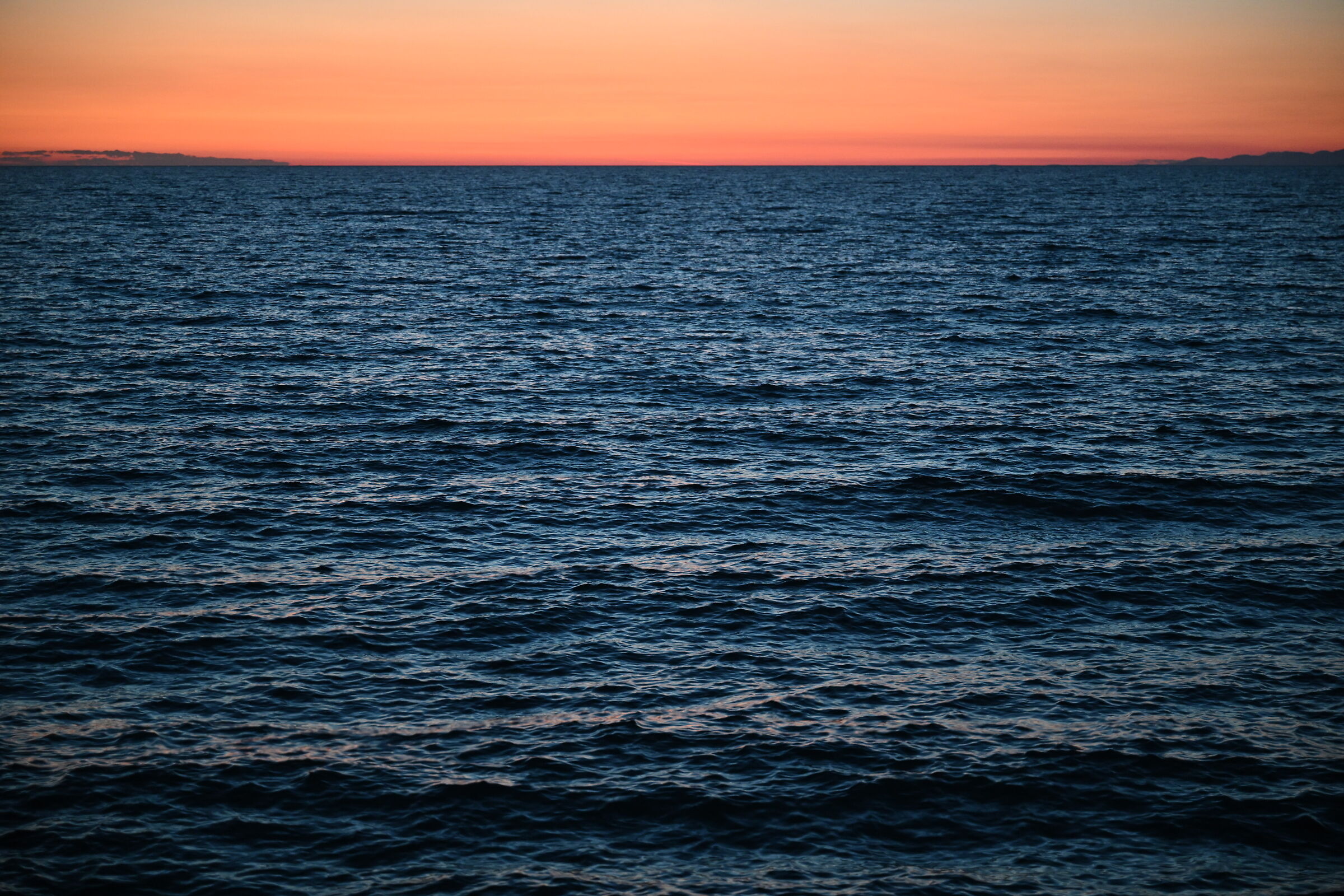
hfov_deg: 28.8
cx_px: 672
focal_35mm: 70
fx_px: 2613
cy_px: 448
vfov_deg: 19.5
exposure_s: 1/30
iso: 2000
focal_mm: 70
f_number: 2.8
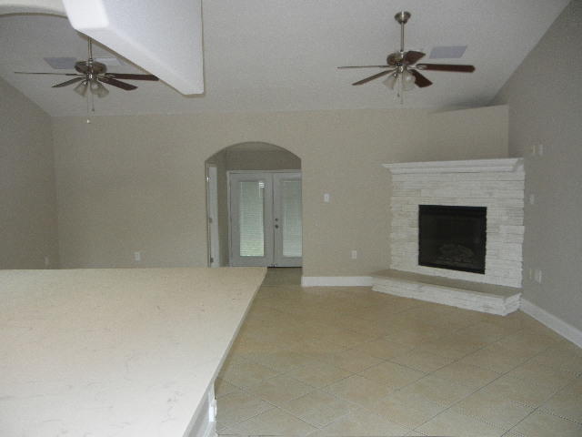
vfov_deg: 46.8
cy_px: 218
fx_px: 504
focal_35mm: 30
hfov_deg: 60.0
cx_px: 291
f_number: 3.5
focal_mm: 5.4
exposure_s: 1/30
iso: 289
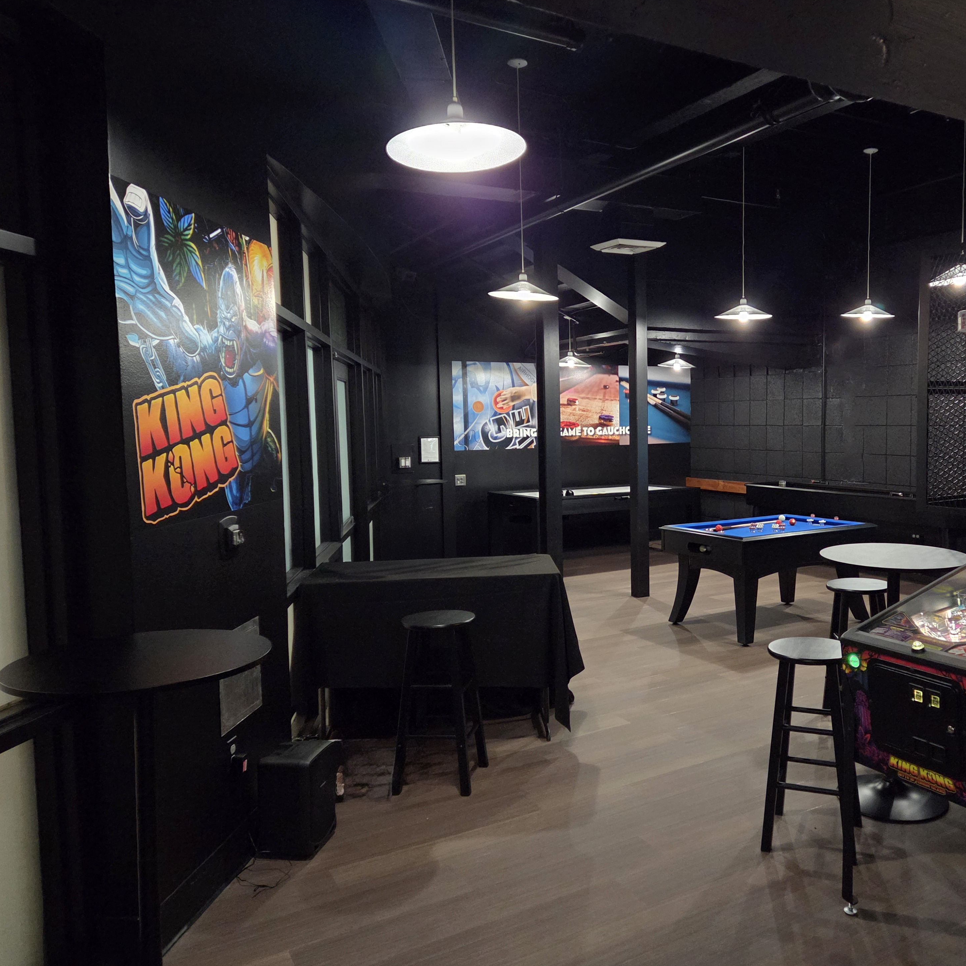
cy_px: 479
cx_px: 621
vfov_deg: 57.3
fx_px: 884
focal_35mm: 28
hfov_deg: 56.4
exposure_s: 1/60
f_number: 1.8
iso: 2000
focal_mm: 5.4
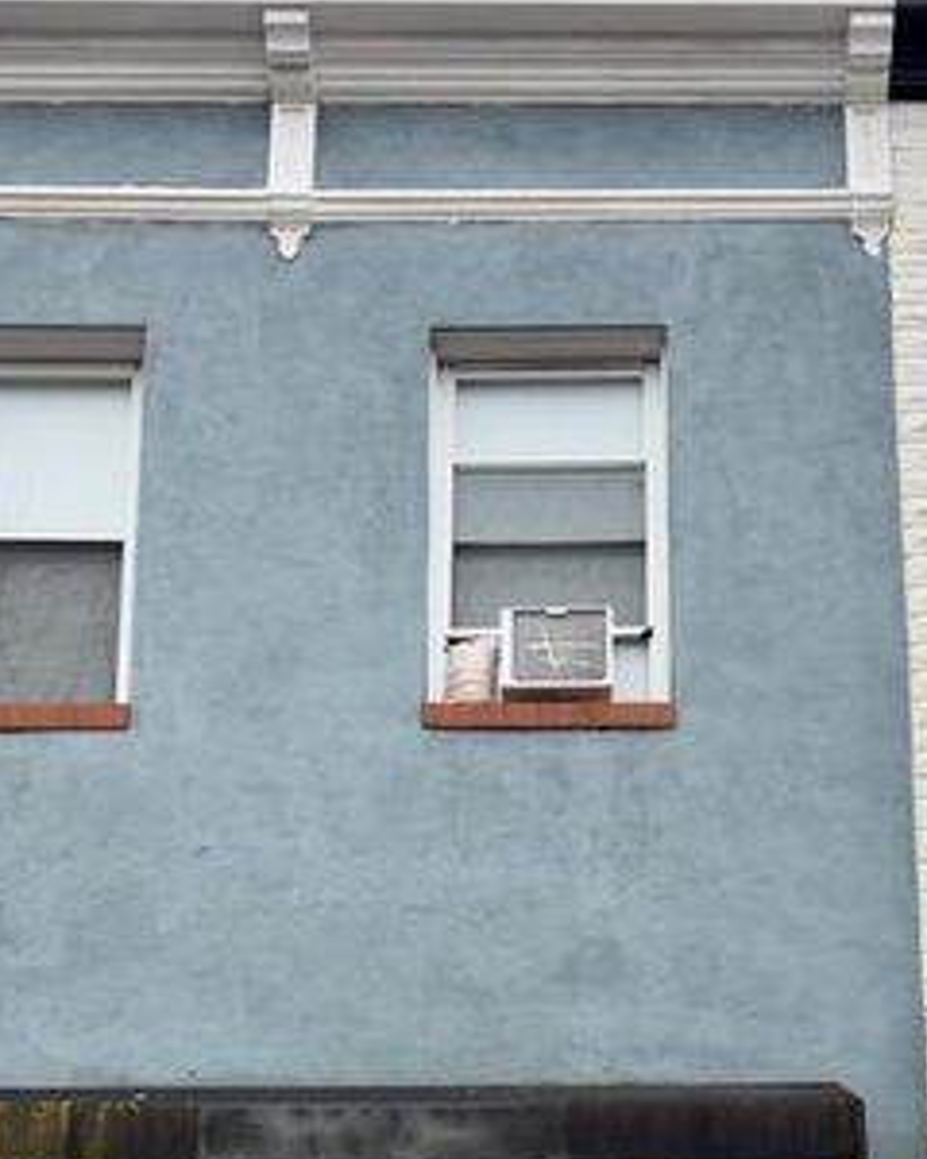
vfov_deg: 33.2
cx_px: 363
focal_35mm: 52
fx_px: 1783
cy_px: 1142
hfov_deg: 29.1
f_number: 1.78
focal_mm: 6.76
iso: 100
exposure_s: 1/635
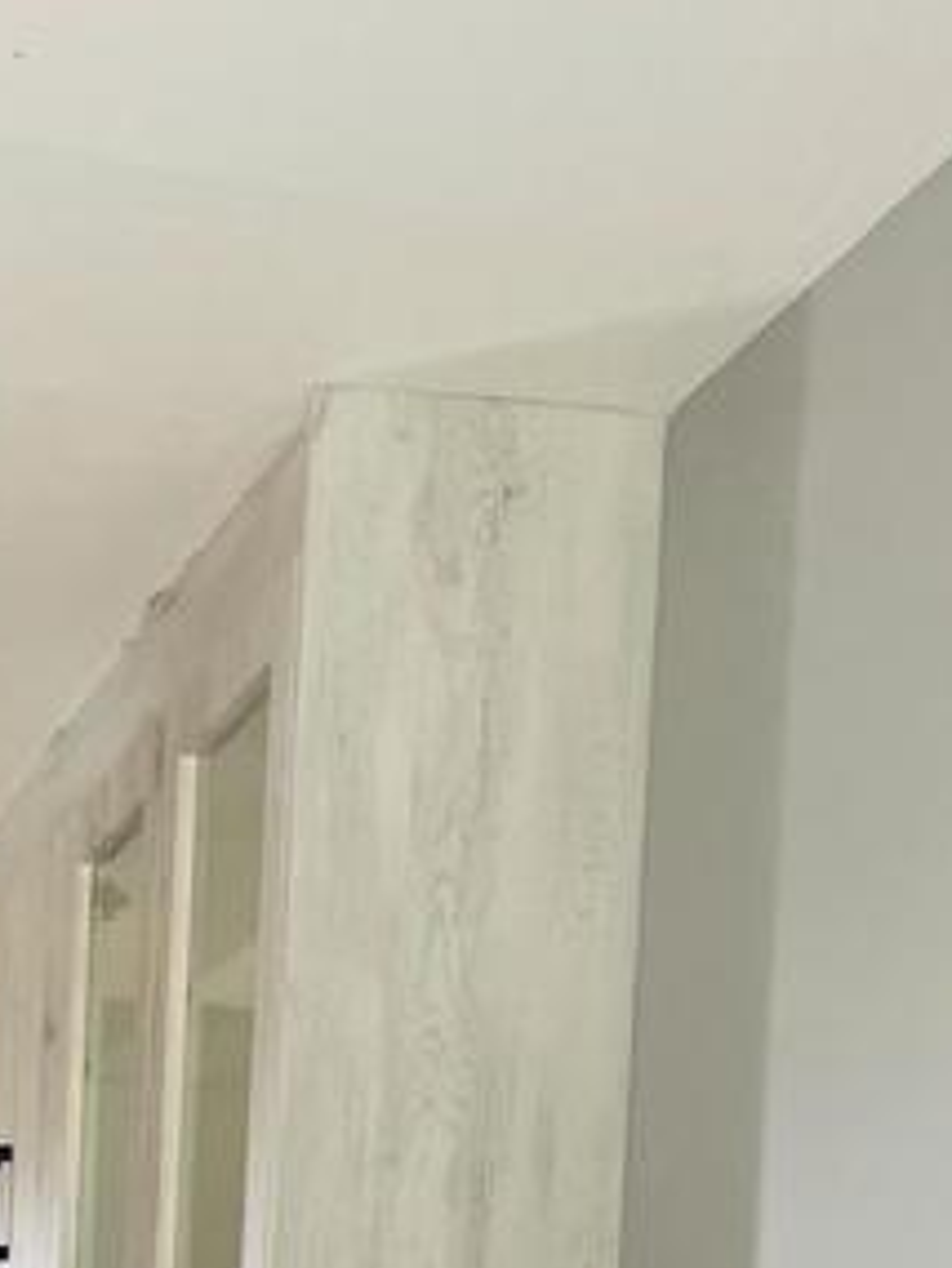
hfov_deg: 19.2
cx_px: -147
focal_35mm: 73
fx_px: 2675
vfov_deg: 23.7
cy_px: 1624
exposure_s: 1/60
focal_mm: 4.2
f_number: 1.6
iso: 200
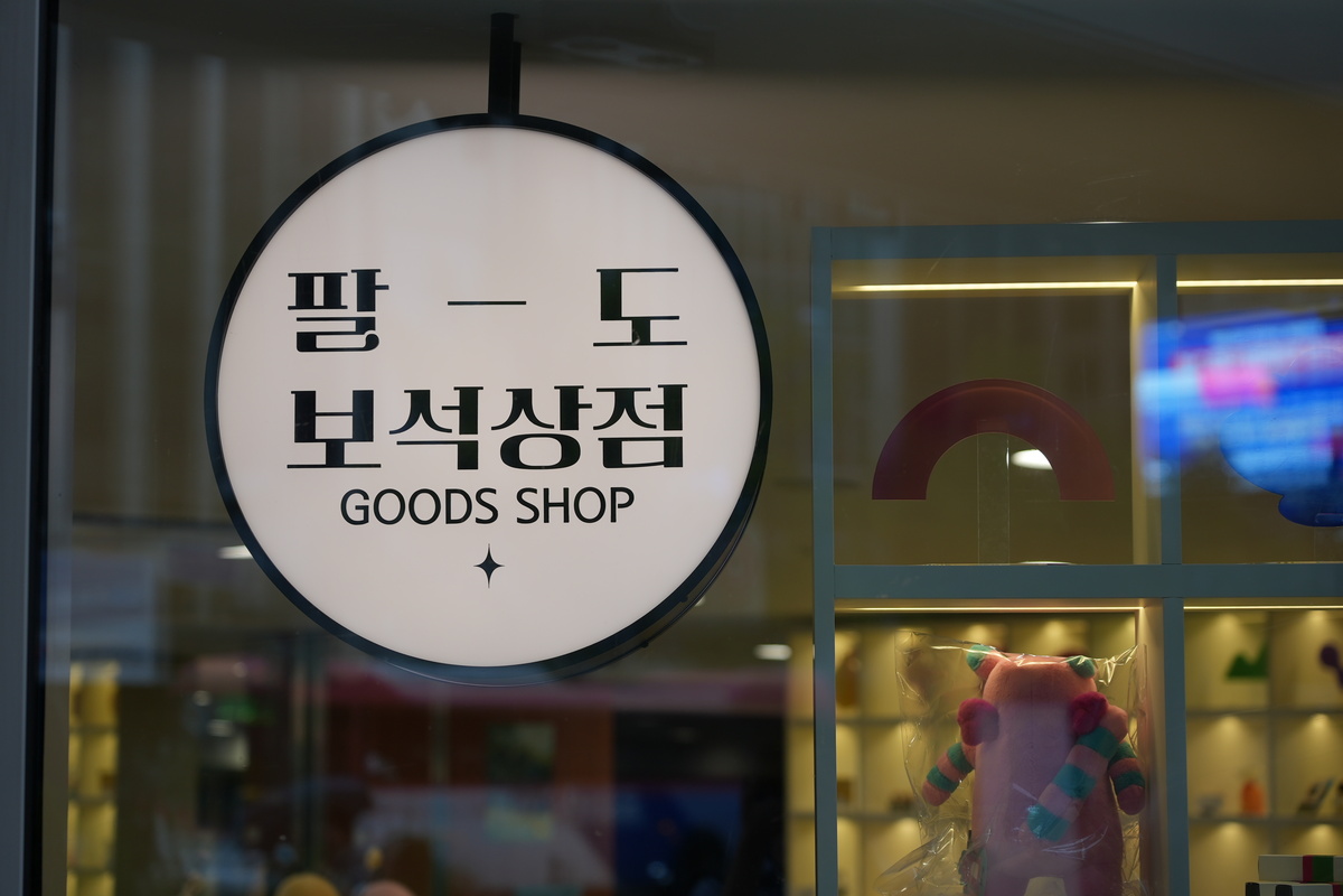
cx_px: 672
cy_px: 448
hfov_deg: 25.1
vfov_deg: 16.9
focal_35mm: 81
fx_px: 3022
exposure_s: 1/160
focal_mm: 81
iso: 125
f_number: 4
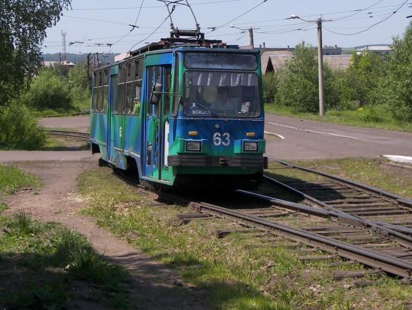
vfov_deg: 17.3
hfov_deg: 23.0
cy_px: 73
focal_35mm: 85
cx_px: 173
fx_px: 1012
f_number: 3.6
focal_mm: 10.7
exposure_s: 1/640
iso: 50
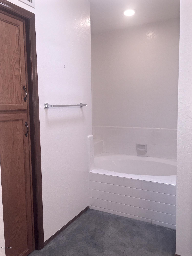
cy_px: 128
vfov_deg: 61.7
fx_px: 214
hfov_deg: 48.2
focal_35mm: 29
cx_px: 96
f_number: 2.2
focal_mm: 4.15
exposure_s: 1/30
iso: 64
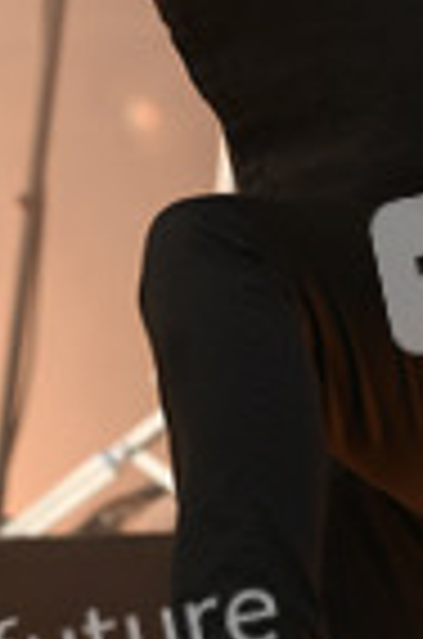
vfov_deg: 4.9
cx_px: 194
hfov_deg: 3.2
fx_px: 7491
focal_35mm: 423
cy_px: 22
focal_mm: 150
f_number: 3.5
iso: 320
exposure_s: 1/320
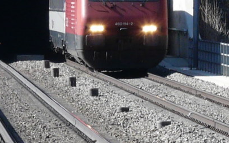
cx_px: 114
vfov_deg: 2.7
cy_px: -46
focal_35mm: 479
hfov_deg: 4.4
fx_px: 2989
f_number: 5.6
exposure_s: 1/250
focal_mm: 30
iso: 100
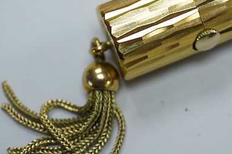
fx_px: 676
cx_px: 157
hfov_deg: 19.4
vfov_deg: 13.0
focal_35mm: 105
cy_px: 58
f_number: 7.1
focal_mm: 30
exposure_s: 1/500
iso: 2500
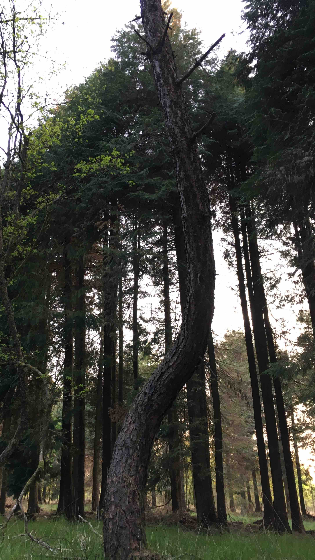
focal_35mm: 33
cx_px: 124
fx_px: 490
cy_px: 290
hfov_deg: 35.5
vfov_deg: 59.5
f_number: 2.2
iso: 80
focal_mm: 4.15
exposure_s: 1/33
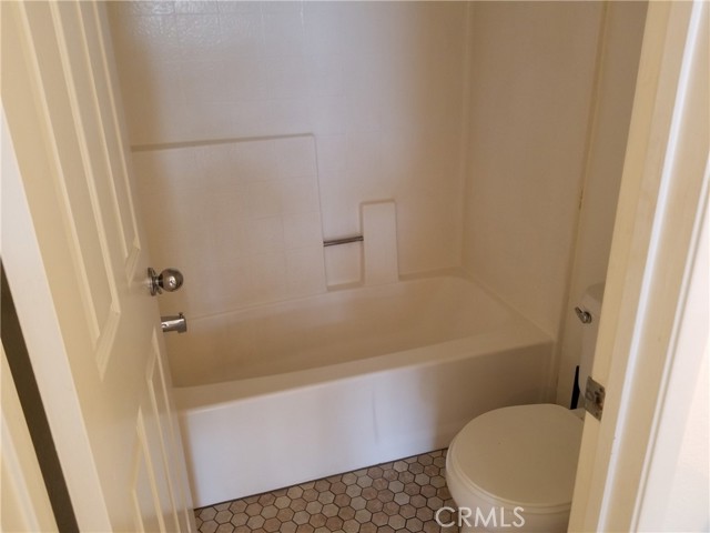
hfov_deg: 67.3
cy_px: 266
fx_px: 533
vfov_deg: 53.1
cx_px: 355
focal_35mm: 26
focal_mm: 4.25
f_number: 1.7
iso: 125
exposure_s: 1/60
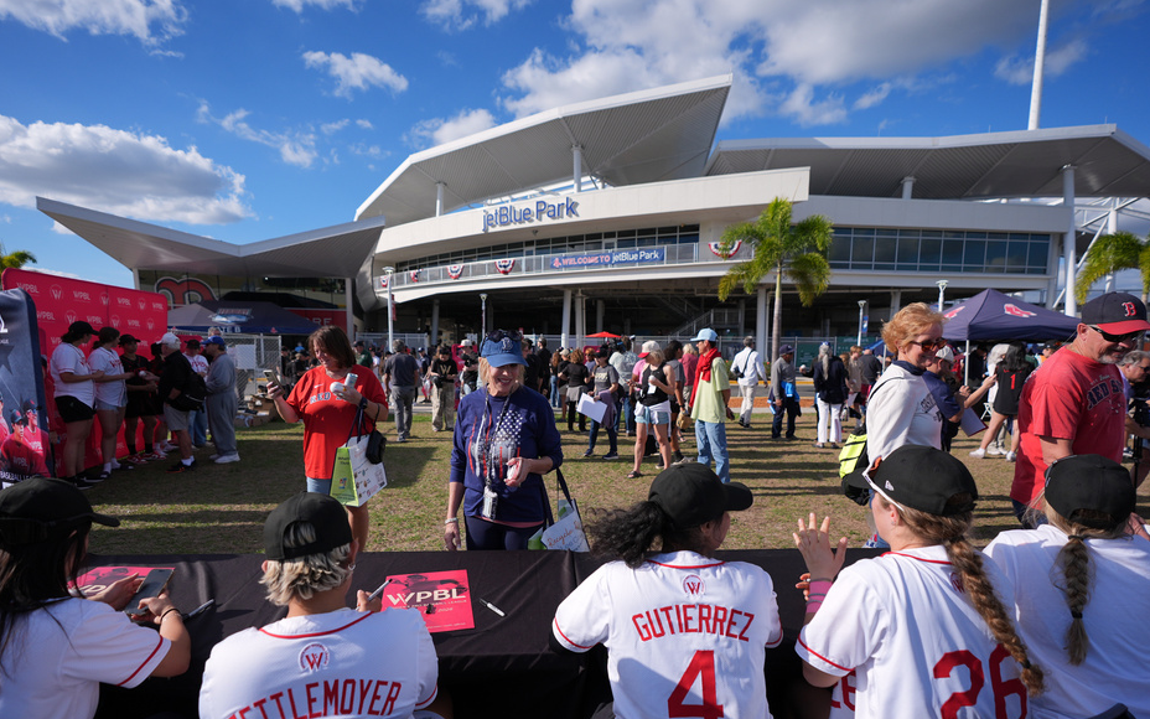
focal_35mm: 18
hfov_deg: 91.1
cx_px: 563
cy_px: 411
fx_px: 564
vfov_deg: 64.7
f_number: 2.8
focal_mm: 16
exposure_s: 1/6400
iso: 250
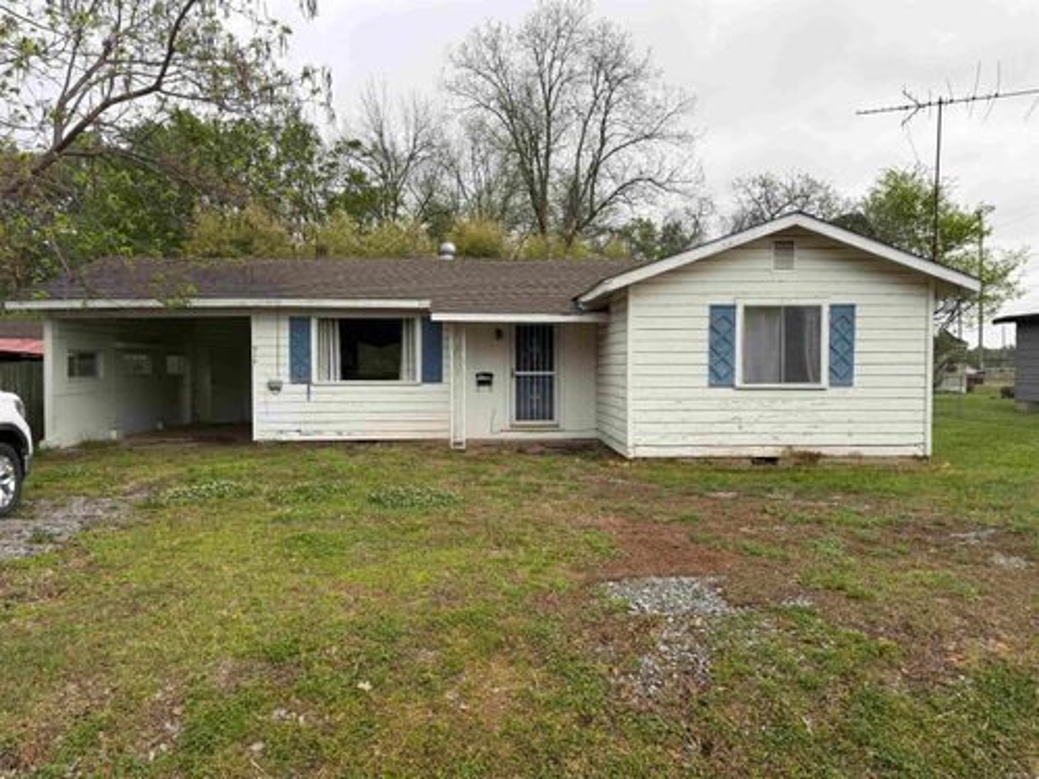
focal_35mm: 24
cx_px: 520
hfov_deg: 71.6
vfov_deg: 56.8
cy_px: 390
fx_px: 720
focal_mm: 6.76
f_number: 1.78
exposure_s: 1/183
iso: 64
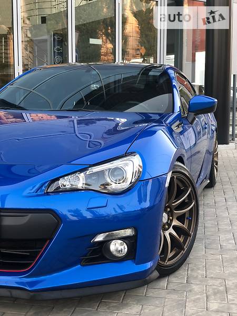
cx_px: 118
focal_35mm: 52
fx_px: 475
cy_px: 158
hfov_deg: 28.0
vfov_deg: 36.8
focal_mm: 6
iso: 40
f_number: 2.4
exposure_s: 1/50
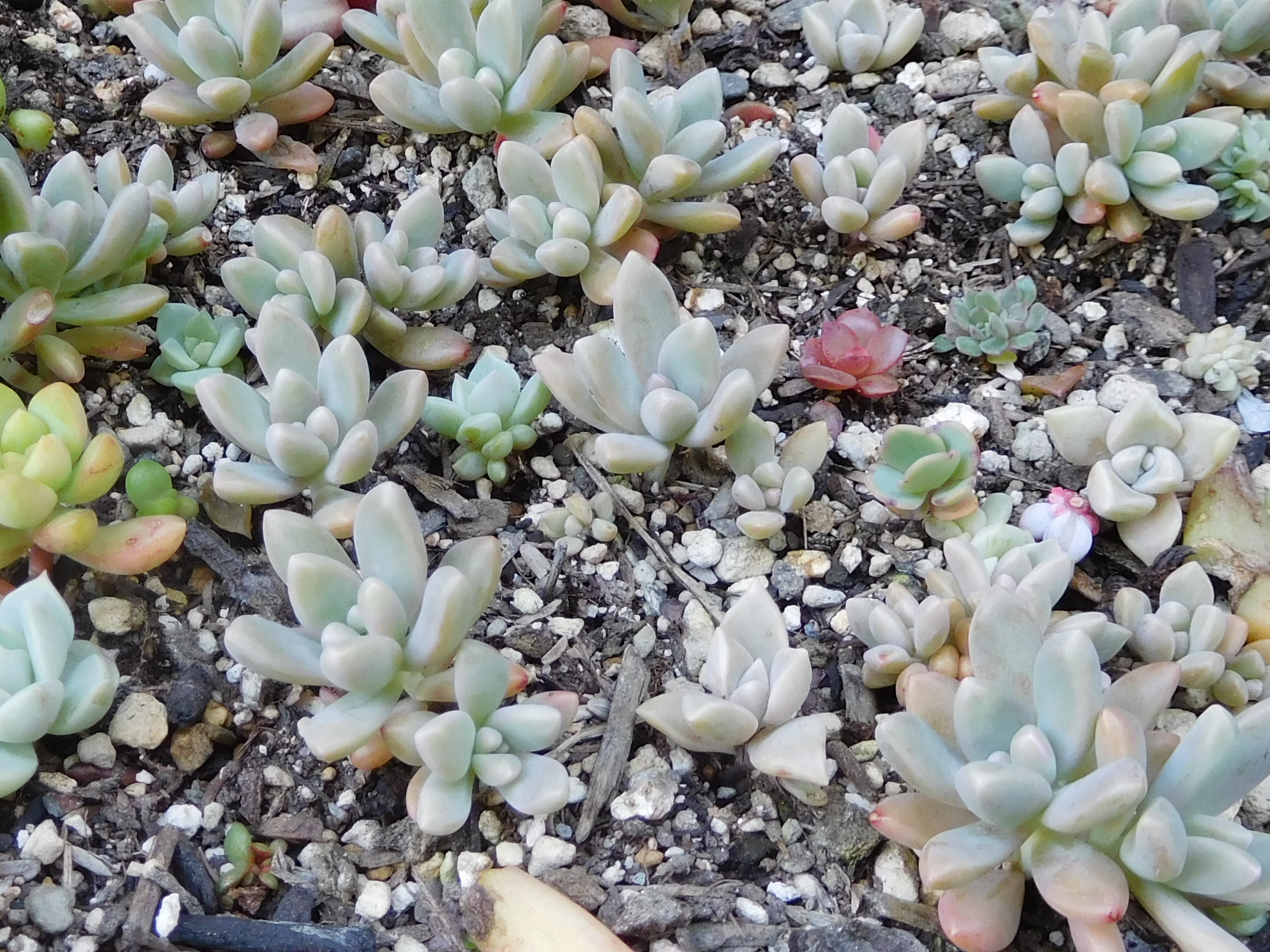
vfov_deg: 27.4
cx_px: 359
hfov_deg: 35.6
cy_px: 603
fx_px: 1944
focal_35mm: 53
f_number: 3.4
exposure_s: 1/30
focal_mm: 4.5
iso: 125
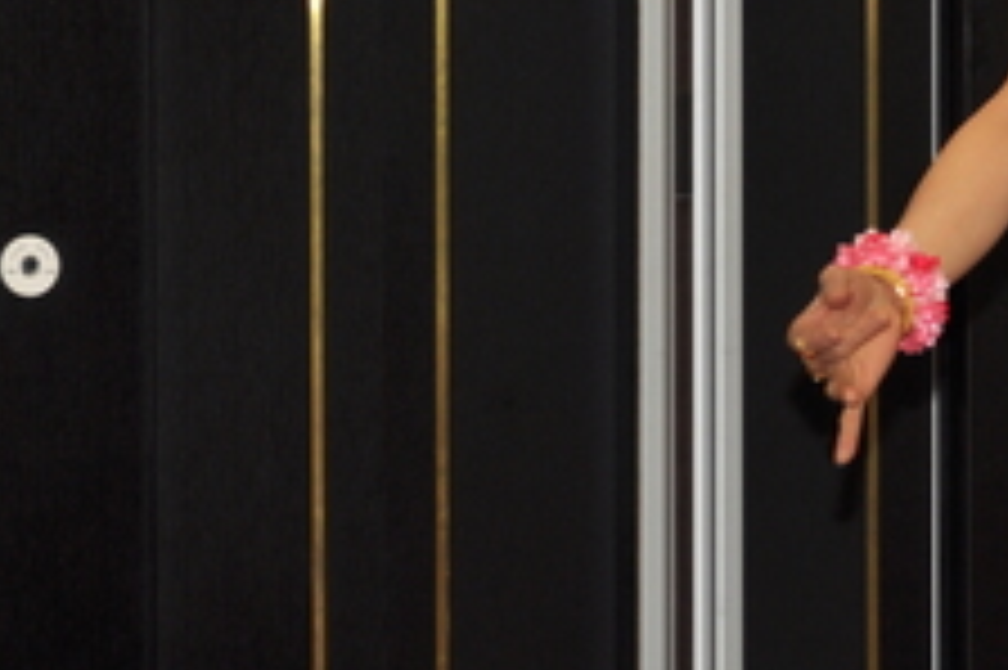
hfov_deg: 7.9
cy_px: -56
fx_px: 7206
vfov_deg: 5.3
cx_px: 1318
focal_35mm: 258
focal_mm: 55
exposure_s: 1/125
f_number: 5.6
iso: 200
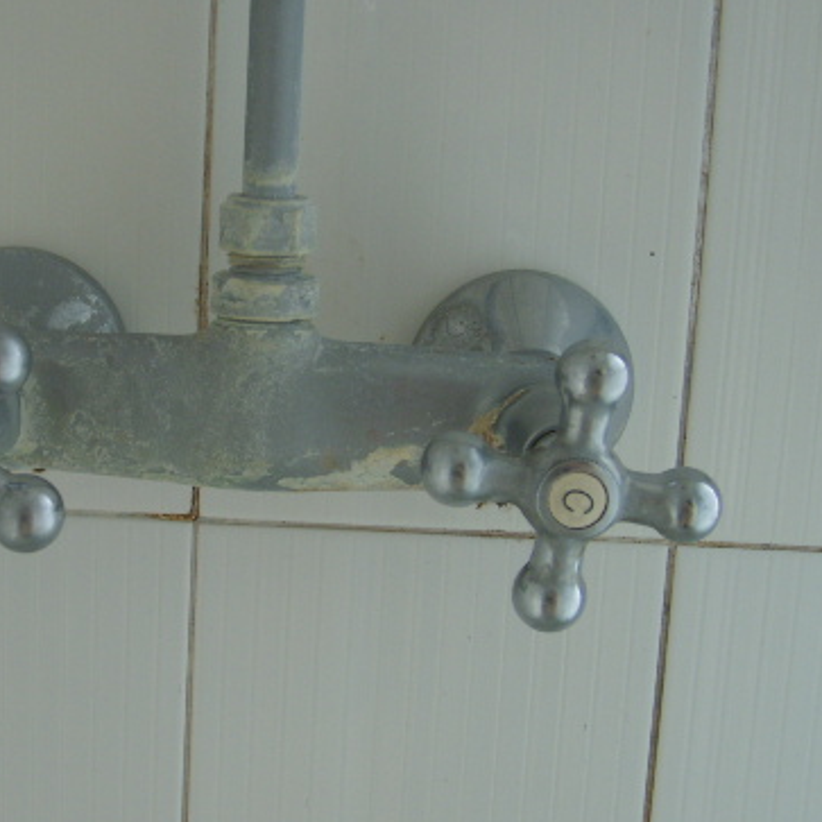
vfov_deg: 25.7
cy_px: 394
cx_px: 231
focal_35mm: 67
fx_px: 1800
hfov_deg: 25.5
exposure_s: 1/45
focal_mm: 7.2
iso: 64
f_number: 3
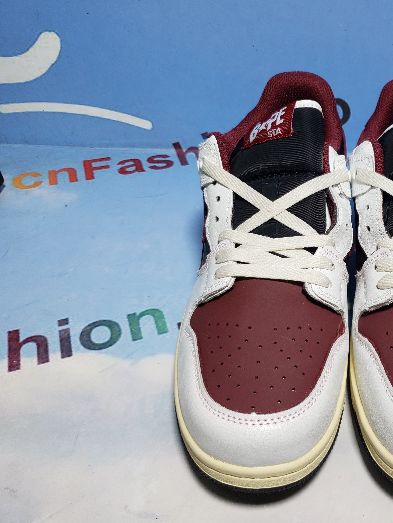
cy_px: 259
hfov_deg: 38.7
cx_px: 331
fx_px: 530
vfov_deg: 52.6
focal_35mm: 35
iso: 50
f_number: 1.5
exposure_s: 1/410
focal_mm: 4.3
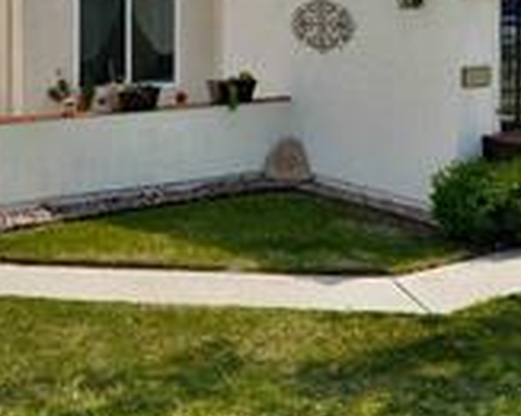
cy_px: -26
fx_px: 893
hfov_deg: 32.0
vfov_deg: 24.6
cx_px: 137
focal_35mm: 58
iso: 200
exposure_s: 1/200
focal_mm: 14
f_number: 6.3
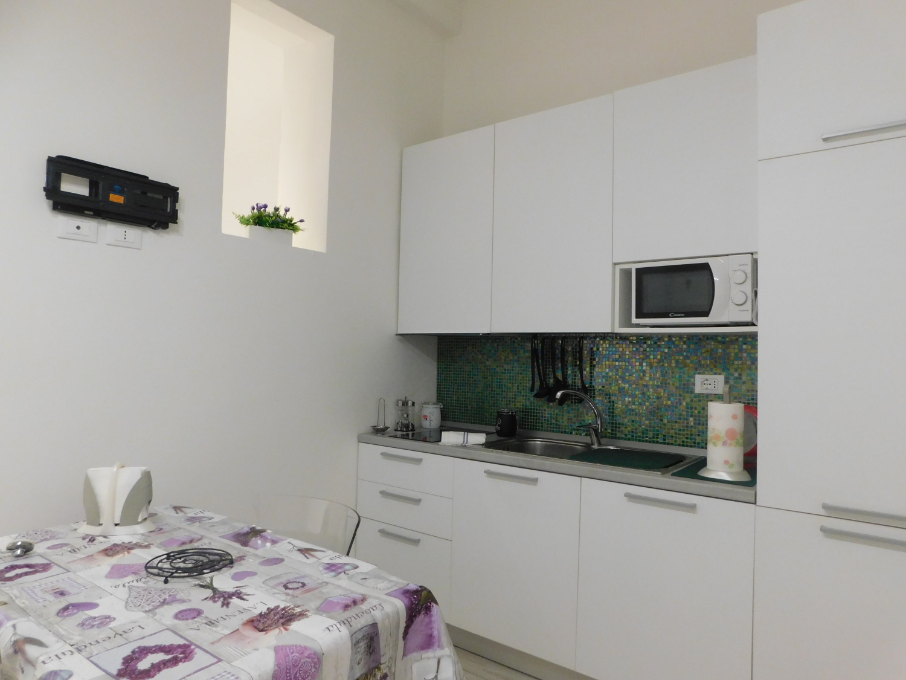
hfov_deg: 73.9
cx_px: 453
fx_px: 602
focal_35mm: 23
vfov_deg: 58.9
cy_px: 340
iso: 360
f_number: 3
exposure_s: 1/30
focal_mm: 4
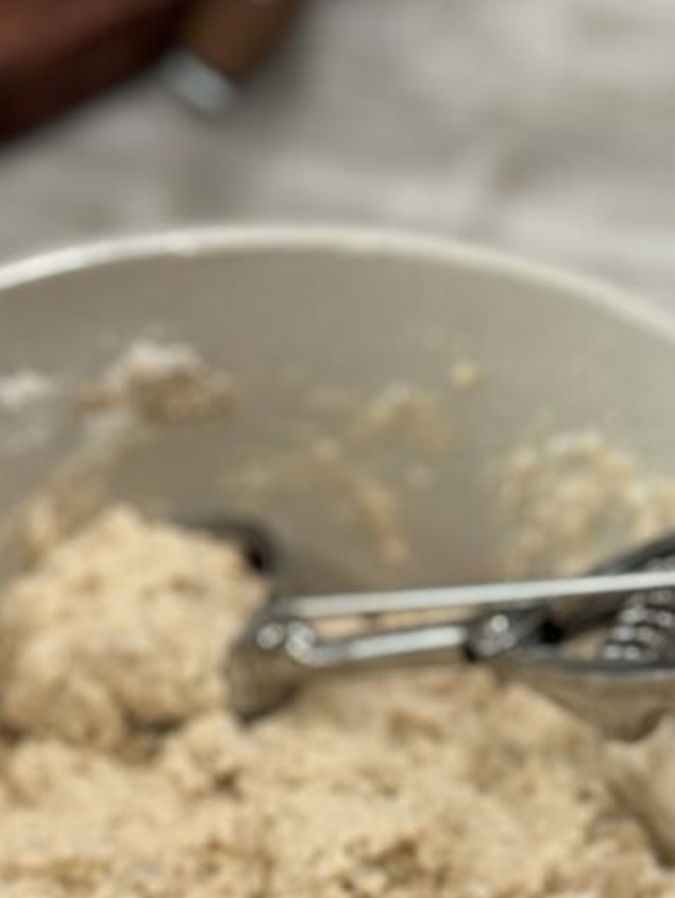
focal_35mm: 115
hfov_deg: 12.9
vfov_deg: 17.1
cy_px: 534
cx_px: 294
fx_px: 2985
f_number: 1.78
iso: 200
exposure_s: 1/60
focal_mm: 6.76
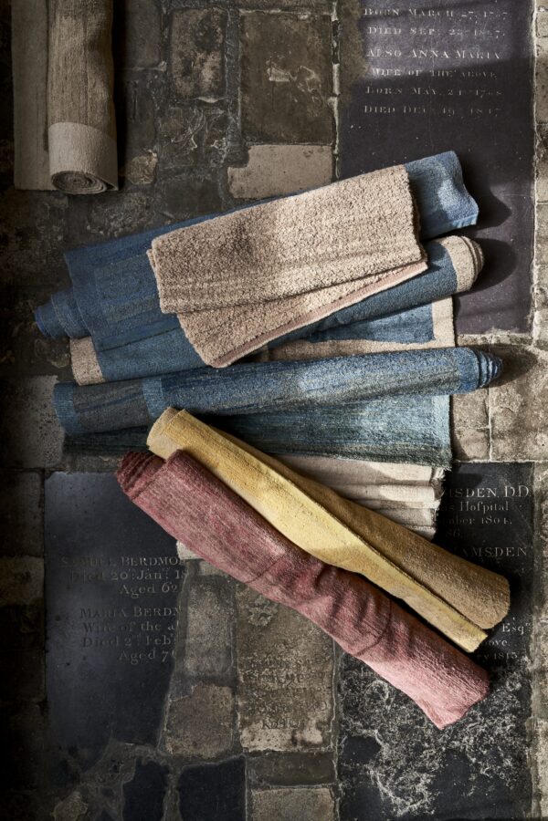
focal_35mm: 55
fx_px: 1256
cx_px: 274
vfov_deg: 36.2
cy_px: 410
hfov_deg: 24.6
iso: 500
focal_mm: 55
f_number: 10
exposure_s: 1/160
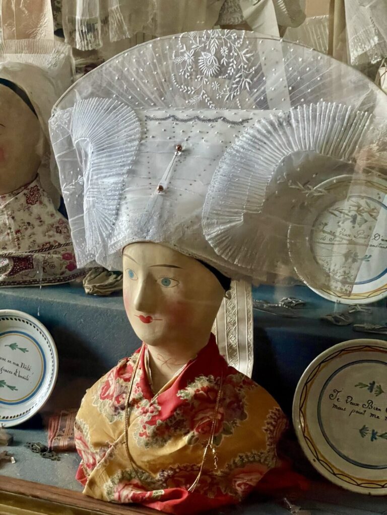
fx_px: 775
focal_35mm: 52
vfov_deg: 36.8
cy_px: 258
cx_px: 194
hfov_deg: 28.0
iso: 1000
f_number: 2
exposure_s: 1/25
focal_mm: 6
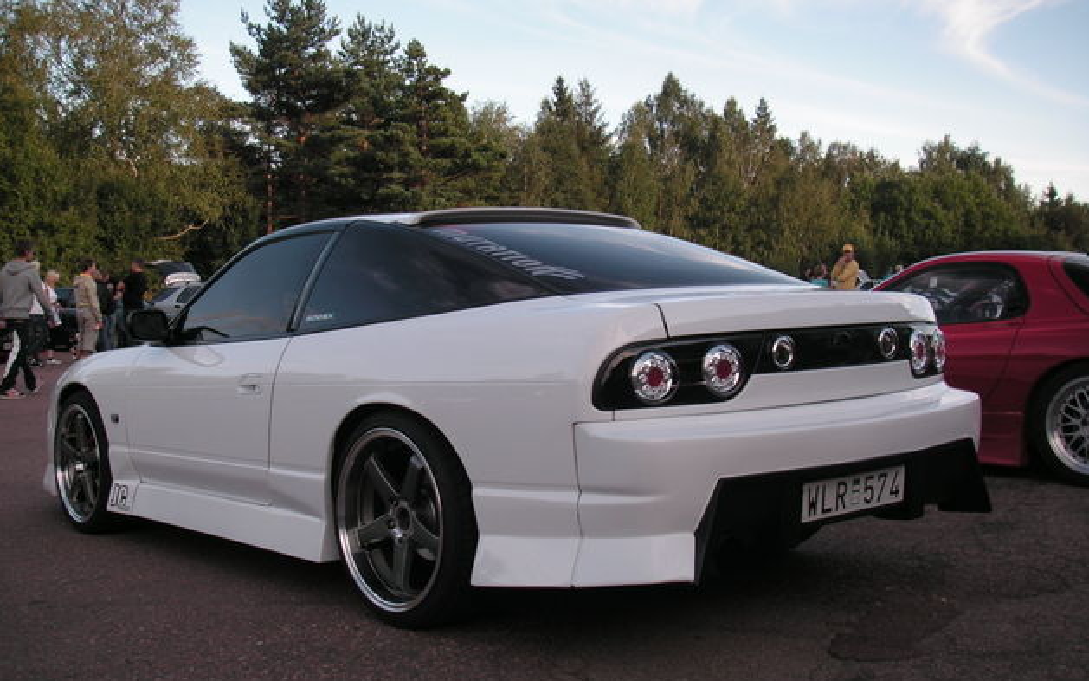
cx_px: 540
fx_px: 1217
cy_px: 331
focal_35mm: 41
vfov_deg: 31.2
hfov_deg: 48.2
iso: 50
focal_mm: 6.3
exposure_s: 1/180
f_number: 3.3
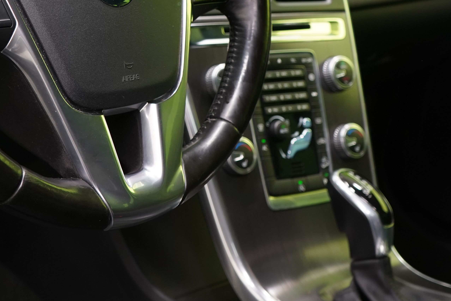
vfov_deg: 17.7
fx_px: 940
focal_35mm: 75
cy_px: -7
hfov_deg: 26.5
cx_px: 98
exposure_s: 1/25
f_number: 5
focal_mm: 32
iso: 1250
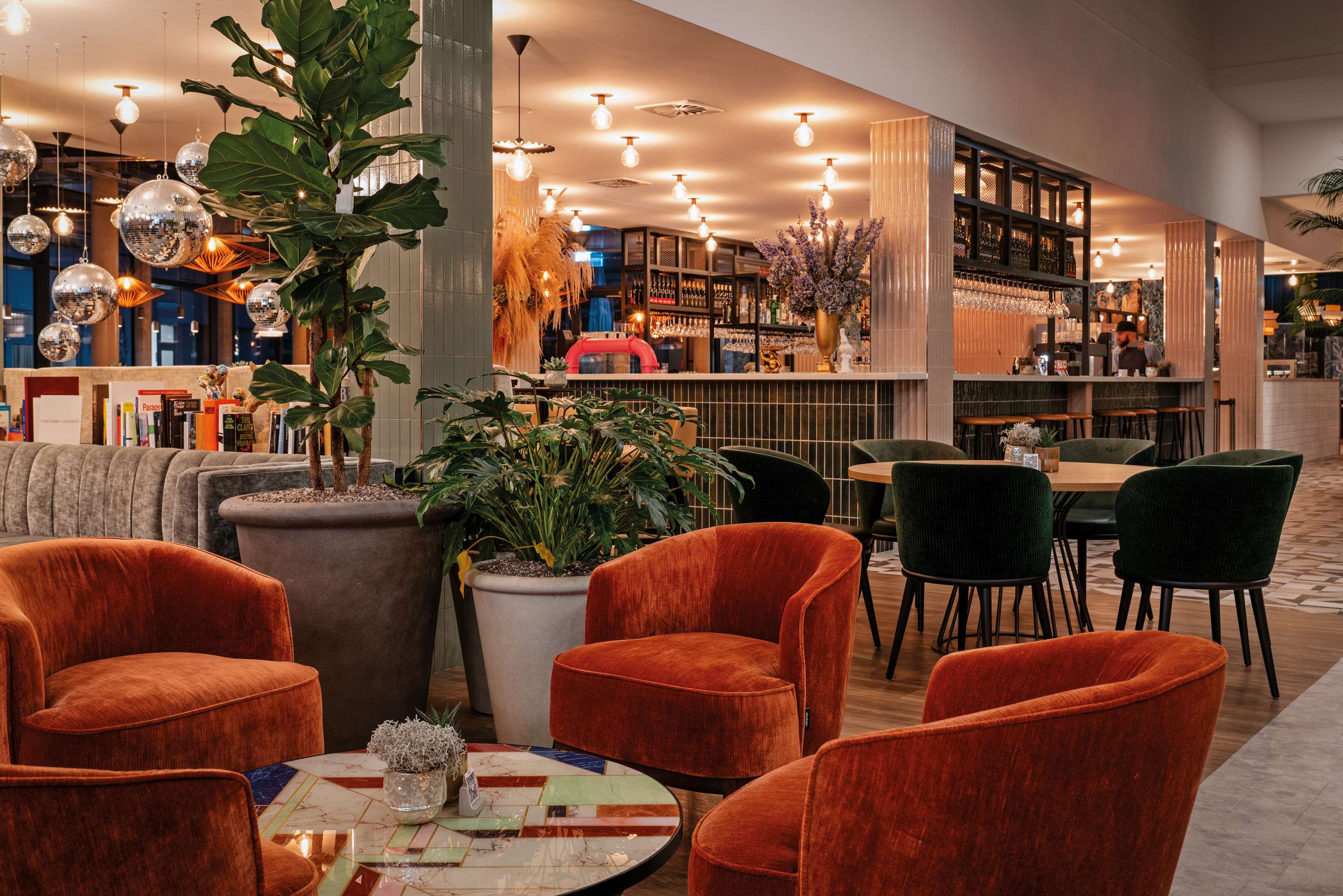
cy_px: 448
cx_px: 672
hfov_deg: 54.4
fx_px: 1306
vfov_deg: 37.9
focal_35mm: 35
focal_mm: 35
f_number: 8
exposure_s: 1/1.67
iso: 800
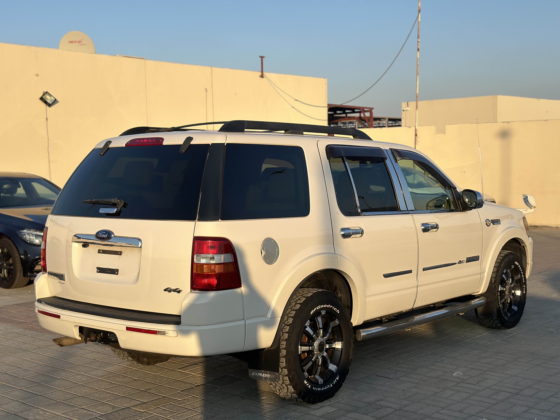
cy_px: 210
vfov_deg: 30.3
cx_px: 280
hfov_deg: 39.7
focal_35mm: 48
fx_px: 777
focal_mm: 6.86
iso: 80
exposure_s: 1/3367
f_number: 1.78
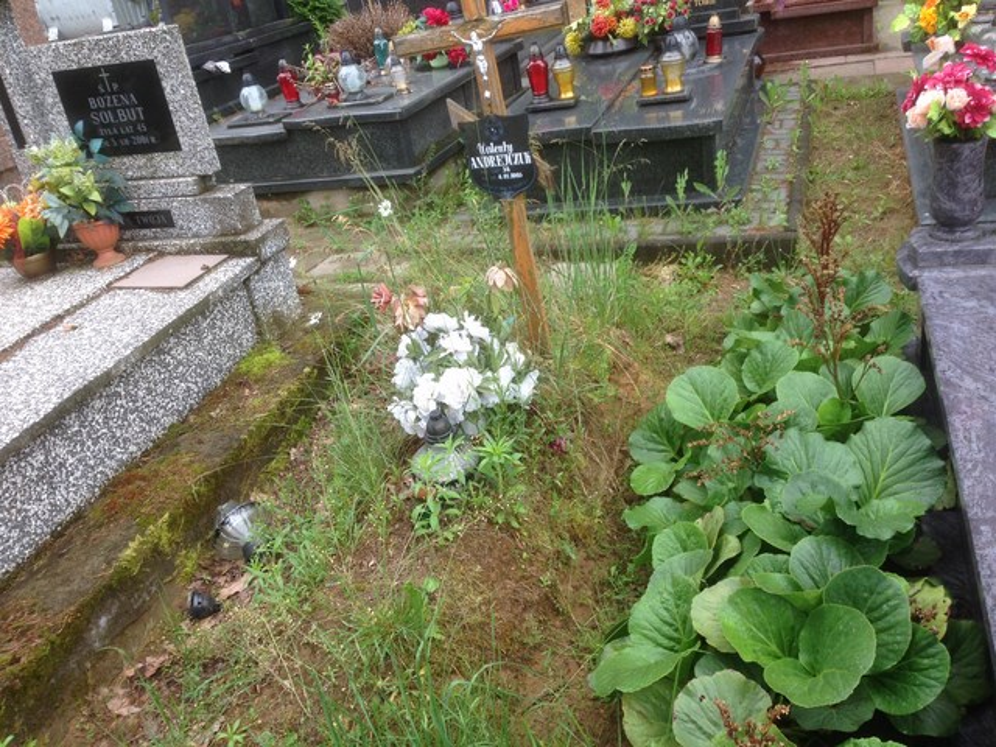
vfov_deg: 42.9
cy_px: 374
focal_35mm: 33
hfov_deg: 55.4
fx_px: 950
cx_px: 498
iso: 50
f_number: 2.4
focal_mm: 4.12
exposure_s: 1/135
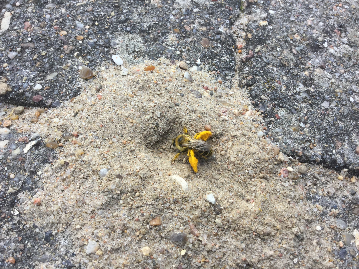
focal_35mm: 31
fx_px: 321
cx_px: 180
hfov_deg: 58.4
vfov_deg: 45.4
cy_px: 134
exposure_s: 1/500
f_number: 2.4
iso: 25
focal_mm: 3.3
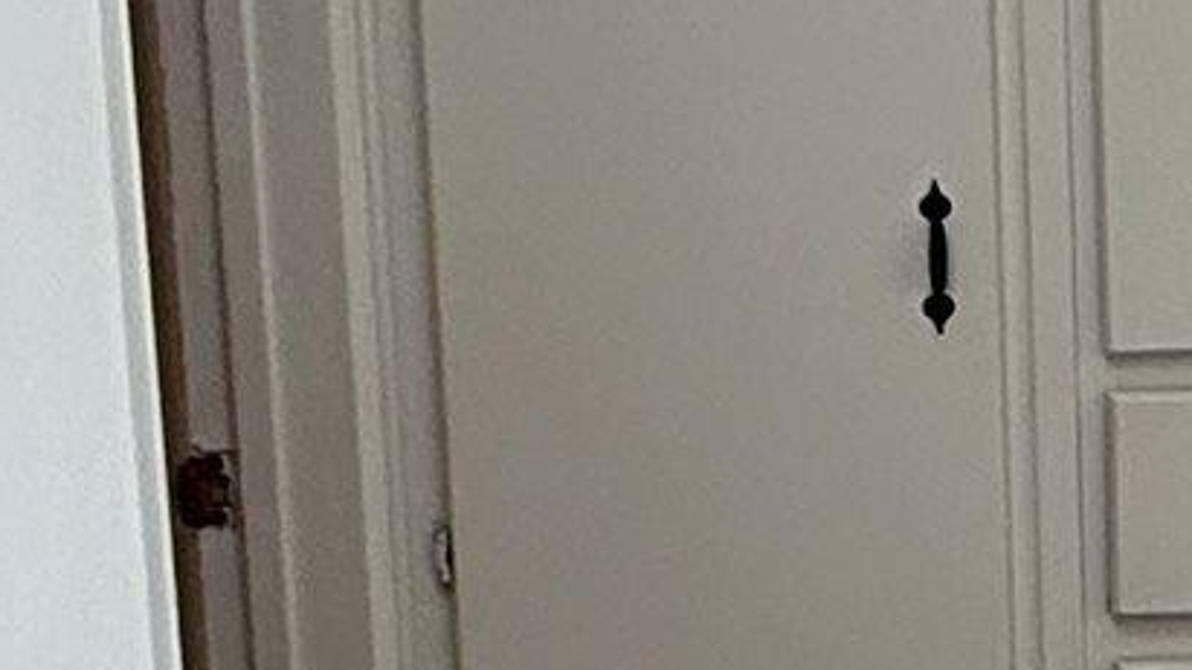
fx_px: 3603
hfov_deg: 18.1
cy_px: 551
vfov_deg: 10.6
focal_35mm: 114
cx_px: 1337
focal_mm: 2.22
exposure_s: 1/120
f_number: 2.2
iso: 80
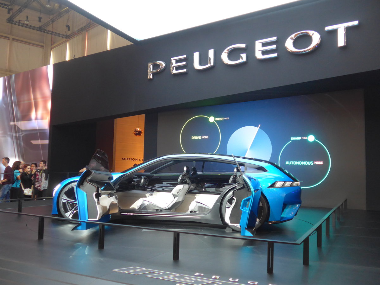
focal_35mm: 34
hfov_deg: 54.0
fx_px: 373
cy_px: 142
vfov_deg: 41.8
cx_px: 190
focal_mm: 7
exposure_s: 1/50
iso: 400
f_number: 2.3
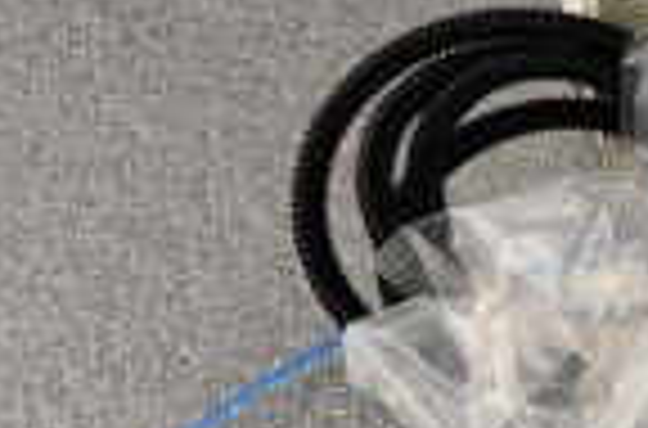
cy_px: 164
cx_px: 1300
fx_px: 3750
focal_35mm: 209
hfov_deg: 9.3
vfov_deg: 6.5
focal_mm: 50
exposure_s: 1/125
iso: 1600
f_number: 11
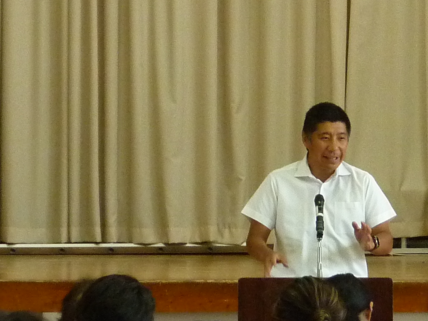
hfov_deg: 7.4
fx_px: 3301
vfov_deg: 5.6
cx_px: 323
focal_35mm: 267
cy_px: 92
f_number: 4.1
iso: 400
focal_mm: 12.4
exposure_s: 1/60
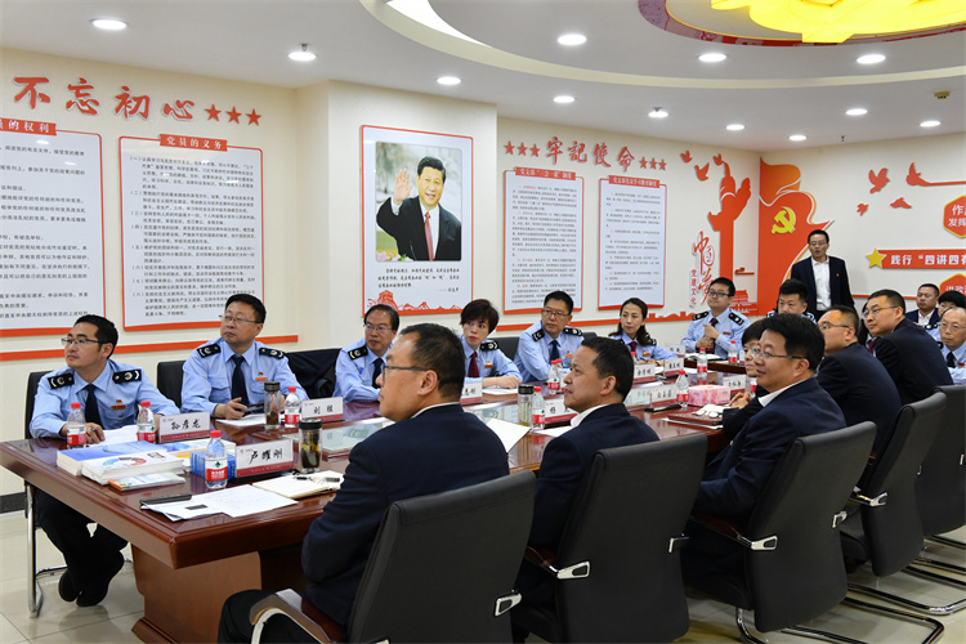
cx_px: 483
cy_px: 322
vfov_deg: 36.9
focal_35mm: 36
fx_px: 966
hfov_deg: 53.1
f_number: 13
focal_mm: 36
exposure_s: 1/40
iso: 2500
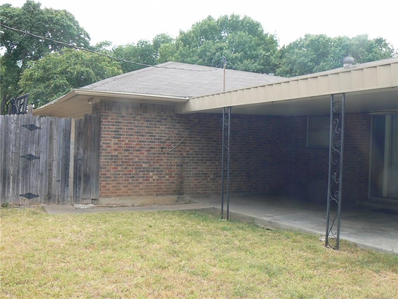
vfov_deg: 39.7
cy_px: 150
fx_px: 414
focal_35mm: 36
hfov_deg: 51.4
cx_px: 199
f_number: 5
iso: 80
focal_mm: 6
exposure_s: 1/100
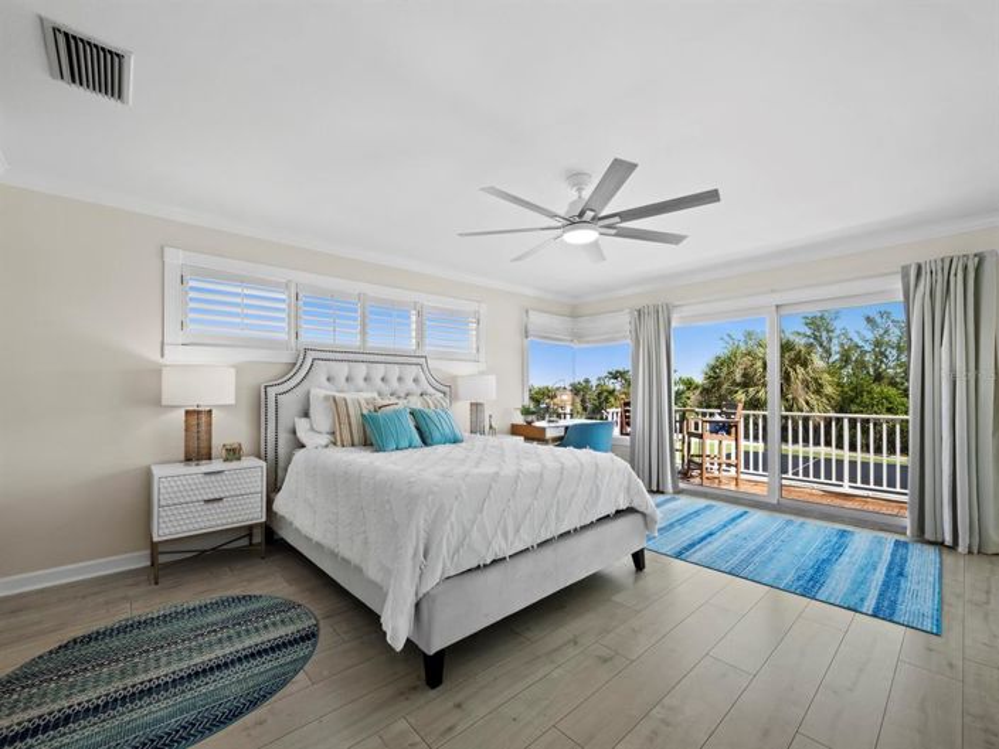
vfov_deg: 85.7
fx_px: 404
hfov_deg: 102.1
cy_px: 374
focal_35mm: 14
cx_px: 500
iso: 250
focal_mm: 7
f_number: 11
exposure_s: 1/8
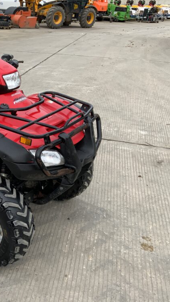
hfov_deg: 26.2
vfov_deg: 47.4
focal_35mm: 43
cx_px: -3
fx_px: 345
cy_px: 150
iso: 16
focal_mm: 3
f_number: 1.8
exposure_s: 1/562
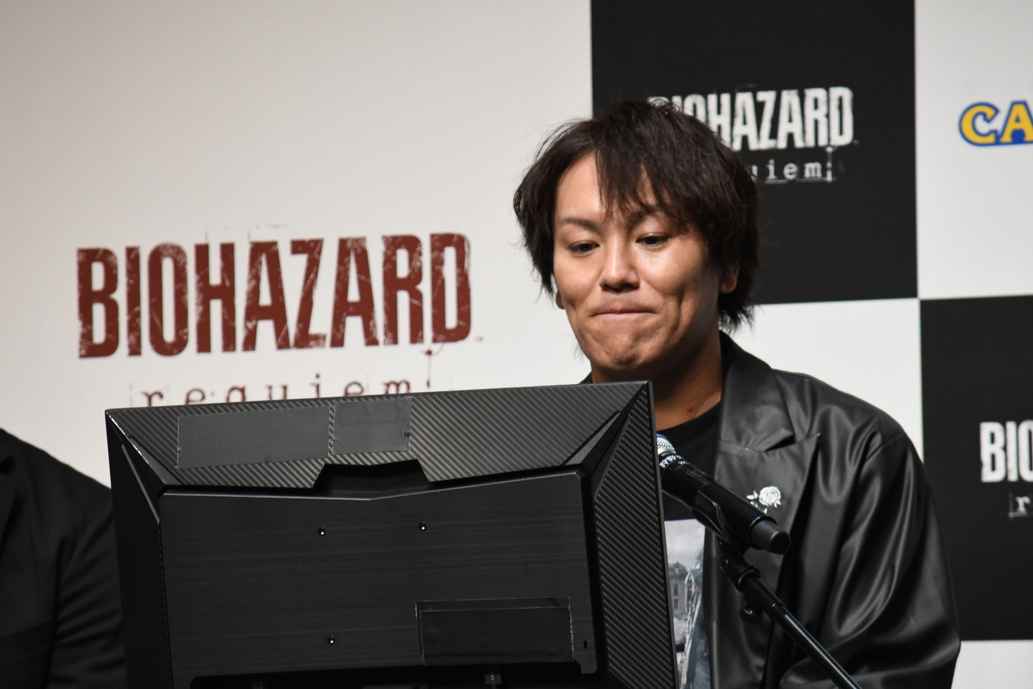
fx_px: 12051
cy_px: 344
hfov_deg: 4.9
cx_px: 516
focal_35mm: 420
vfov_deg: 3.3
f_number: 8
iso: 2200
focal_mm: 280
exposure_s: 1/50
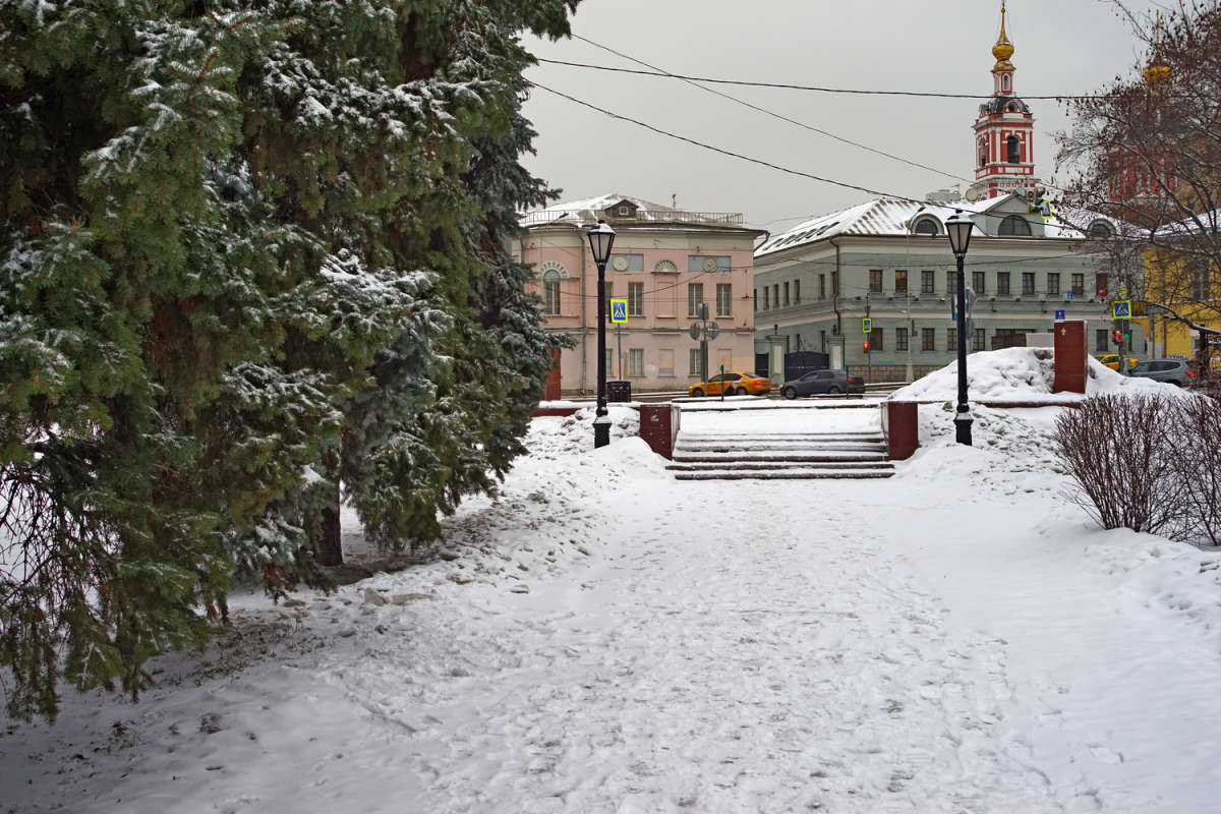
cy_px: 407
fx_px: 1696
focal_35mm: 50
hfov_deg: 39.6
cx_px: 610
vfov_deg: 27.0
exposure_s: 1/60
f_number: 11
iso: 400
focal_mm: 50
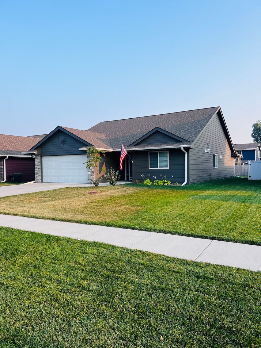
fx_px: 261
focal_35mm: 26
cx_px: 130
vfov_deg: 67.3
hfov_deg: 53.1
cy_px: 174
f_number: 1.5
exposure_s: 1/1171
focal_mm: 5.7
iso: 50
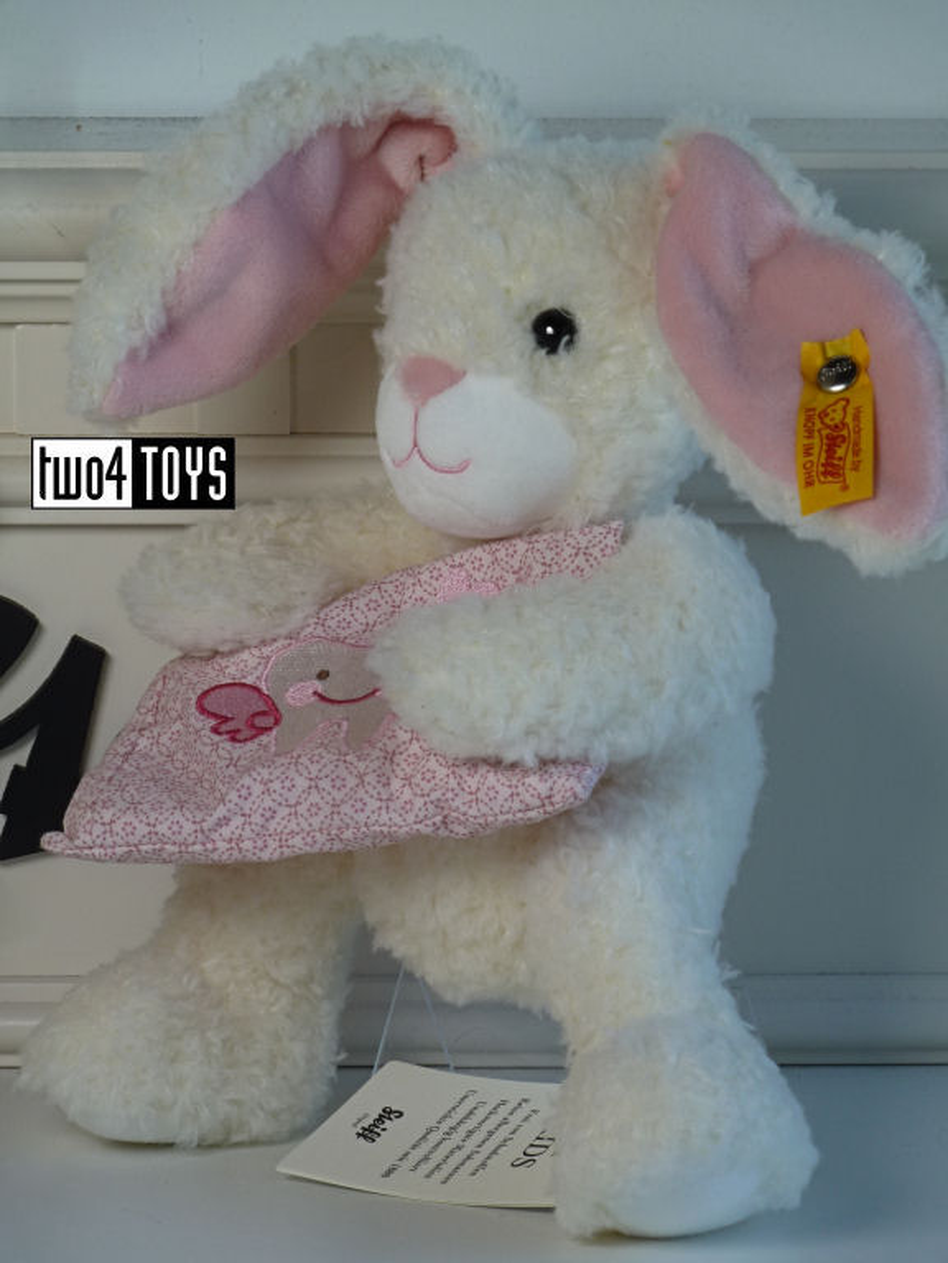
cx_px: 474
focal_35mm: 158
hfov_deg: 9.4
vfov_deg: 12.5
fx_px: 5769
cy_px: 632
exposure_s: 1/60
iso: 100
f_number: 4.5
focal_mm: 25.9
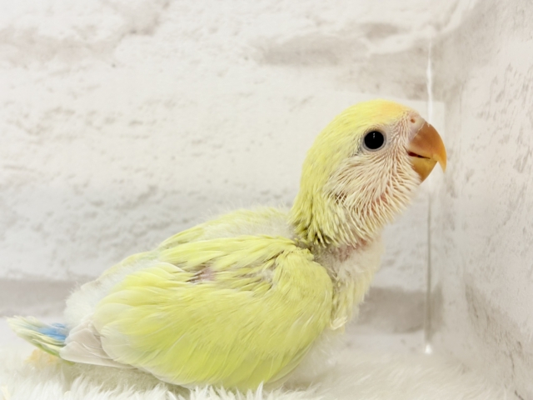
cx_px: 266
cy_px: 200
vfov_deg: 28.0
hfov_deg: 36.8
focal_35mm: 52
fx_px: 801
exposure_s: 1/50
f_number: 1.6
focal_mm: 5.96
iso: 50
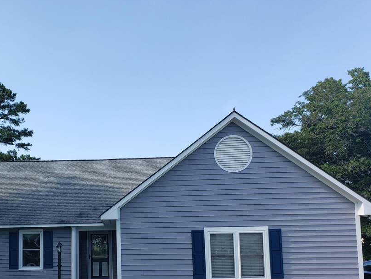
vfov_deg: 34.4
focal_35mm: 41
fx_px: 439
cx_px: 97
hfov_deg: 44.4
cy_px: 210
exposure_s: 1/709
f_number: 2.4
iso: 50
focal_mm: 4.3
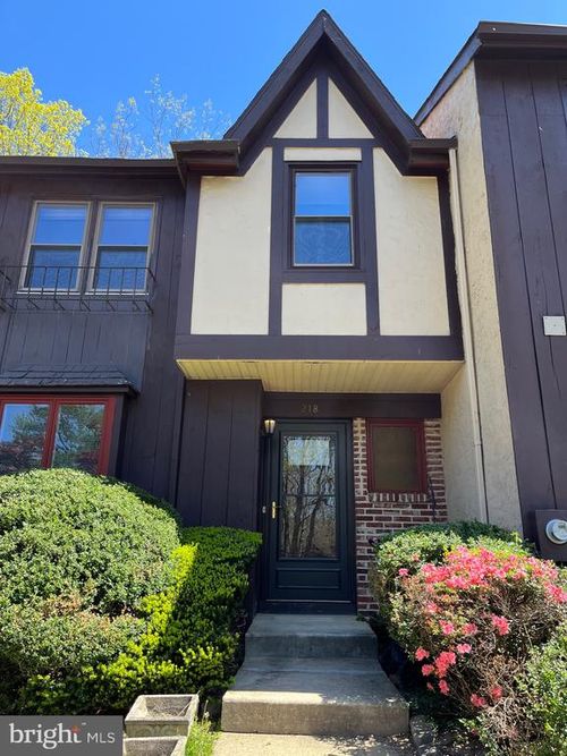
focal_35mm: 26
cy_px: 378
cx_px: 284
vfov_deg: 67.3
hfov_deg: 53.0
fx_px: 568
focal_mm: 5.1
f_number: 1.6
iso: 50
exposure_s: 1/615
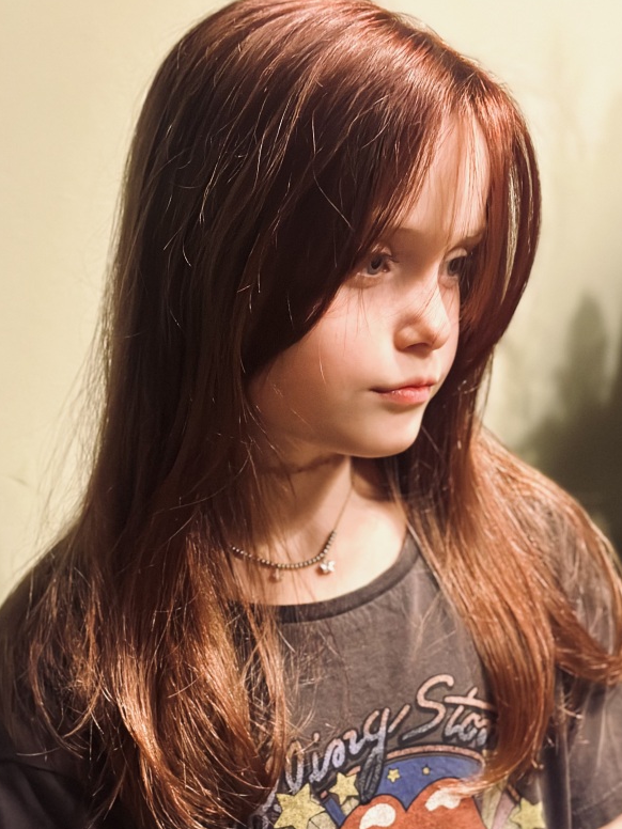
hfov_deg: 22.2
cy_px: 491
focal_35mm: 66
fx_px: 1581
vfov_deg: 29.3
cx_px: 234
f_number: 1.78
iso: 800
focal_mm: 6.86
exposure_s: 1/30
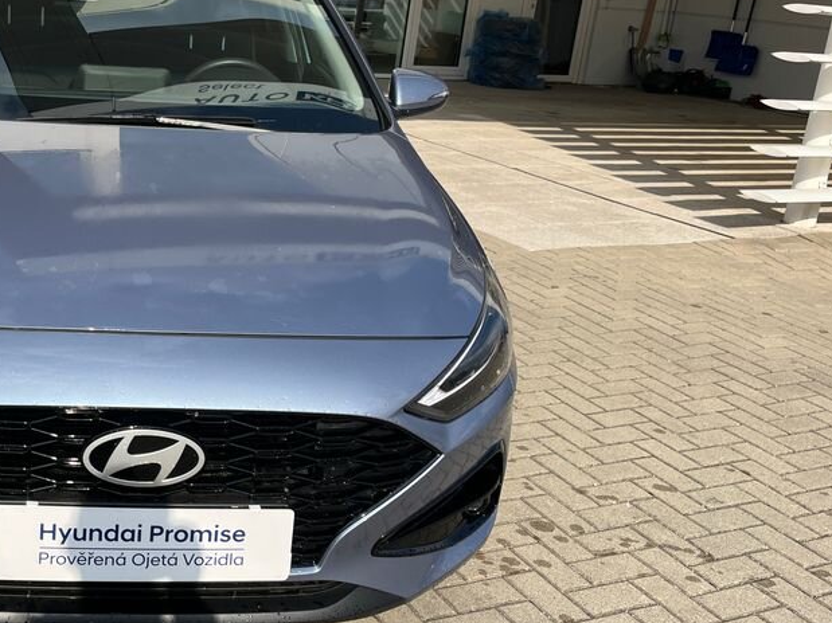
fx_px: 1033
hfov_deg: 41.9
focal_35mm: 43
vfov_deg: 33.6
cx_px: 163
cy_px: 279
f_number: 1.6
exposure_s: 1/2899
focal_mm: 5.1
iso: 50
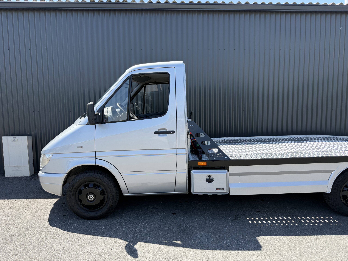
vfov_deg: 56.8
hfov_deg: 71.6
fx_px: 241
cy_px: 130
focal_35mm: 24
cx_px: 174
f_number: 1.78
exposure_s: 1/2299
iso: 100
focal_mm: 6.76
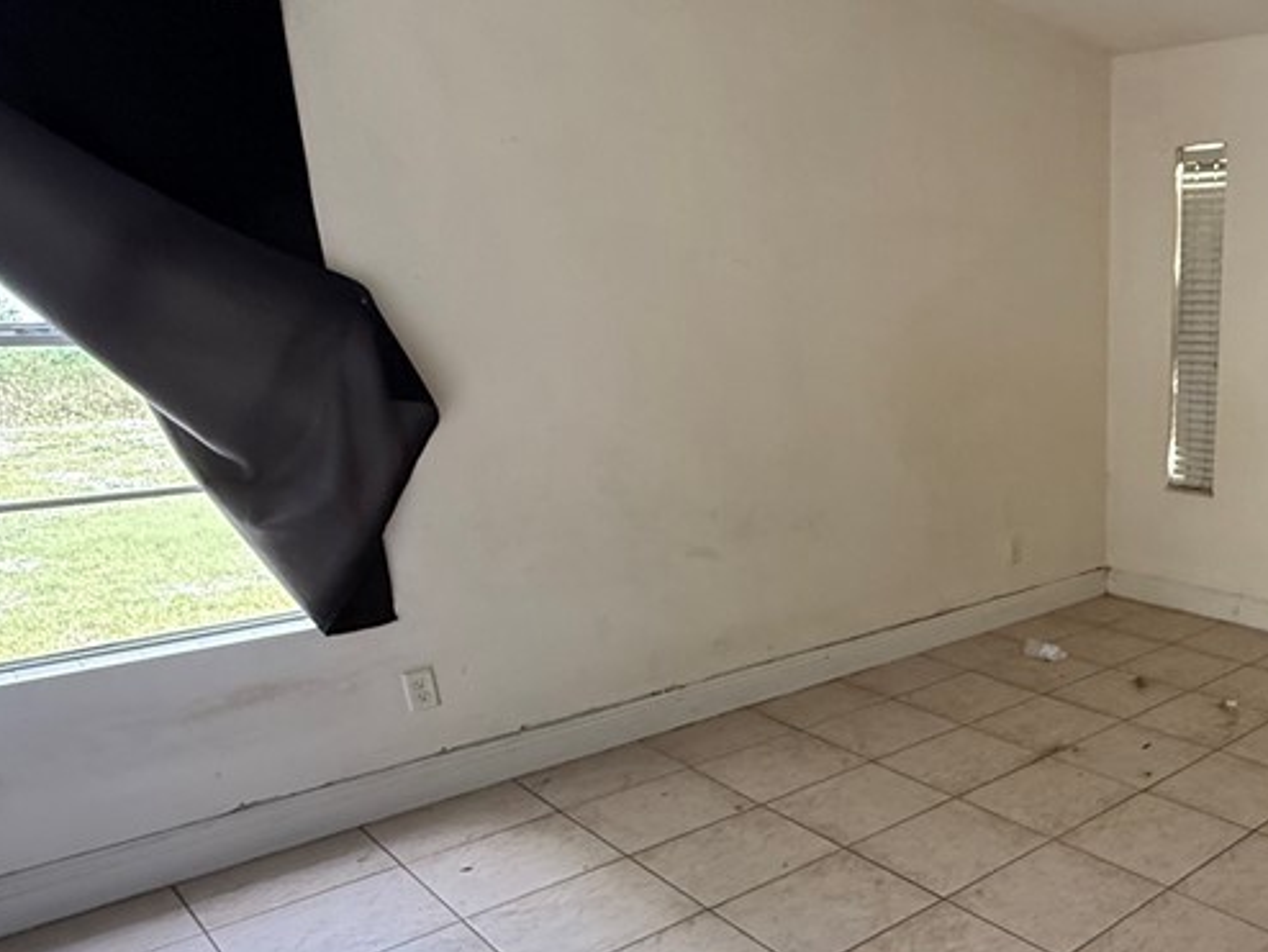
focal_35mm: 29
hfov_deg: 54.0
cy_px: 649
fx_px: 1063
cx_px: 1137
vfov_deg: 47.3
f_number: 2.2
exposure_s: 1/83
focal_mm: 2.22
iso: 320
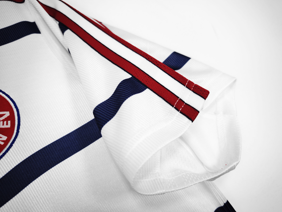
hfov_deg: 71.6
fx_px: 196
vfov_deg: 56.8
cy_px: 110
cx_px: 141
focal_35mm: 24
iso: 116
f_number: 1.75
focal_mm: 8.67
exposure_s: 1/100
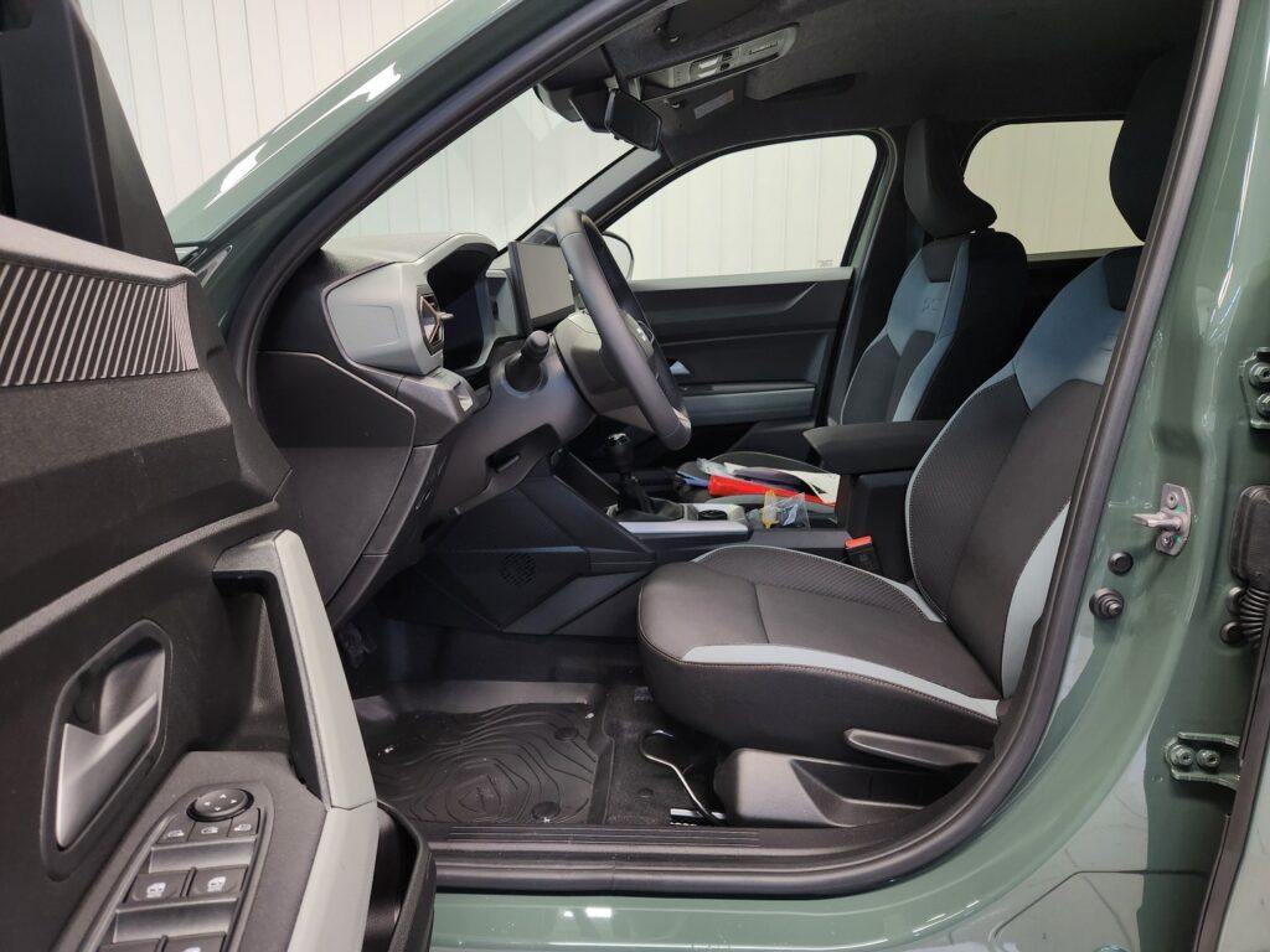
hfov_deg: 73.9
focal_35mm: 23
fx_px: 844
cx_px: 635
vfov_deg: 58.9
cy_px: 476
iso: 320
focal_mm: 5.4
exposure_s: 1/100
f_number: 1.8
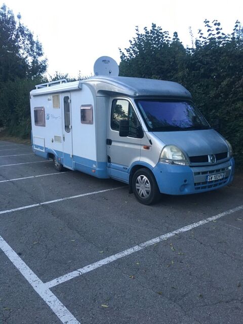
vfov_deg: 61.7
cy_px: 162
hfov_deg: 48.2
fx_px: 271
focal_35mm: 29
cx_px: 122
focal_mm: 4.15
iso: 160
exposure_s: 1/33
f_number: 2.2
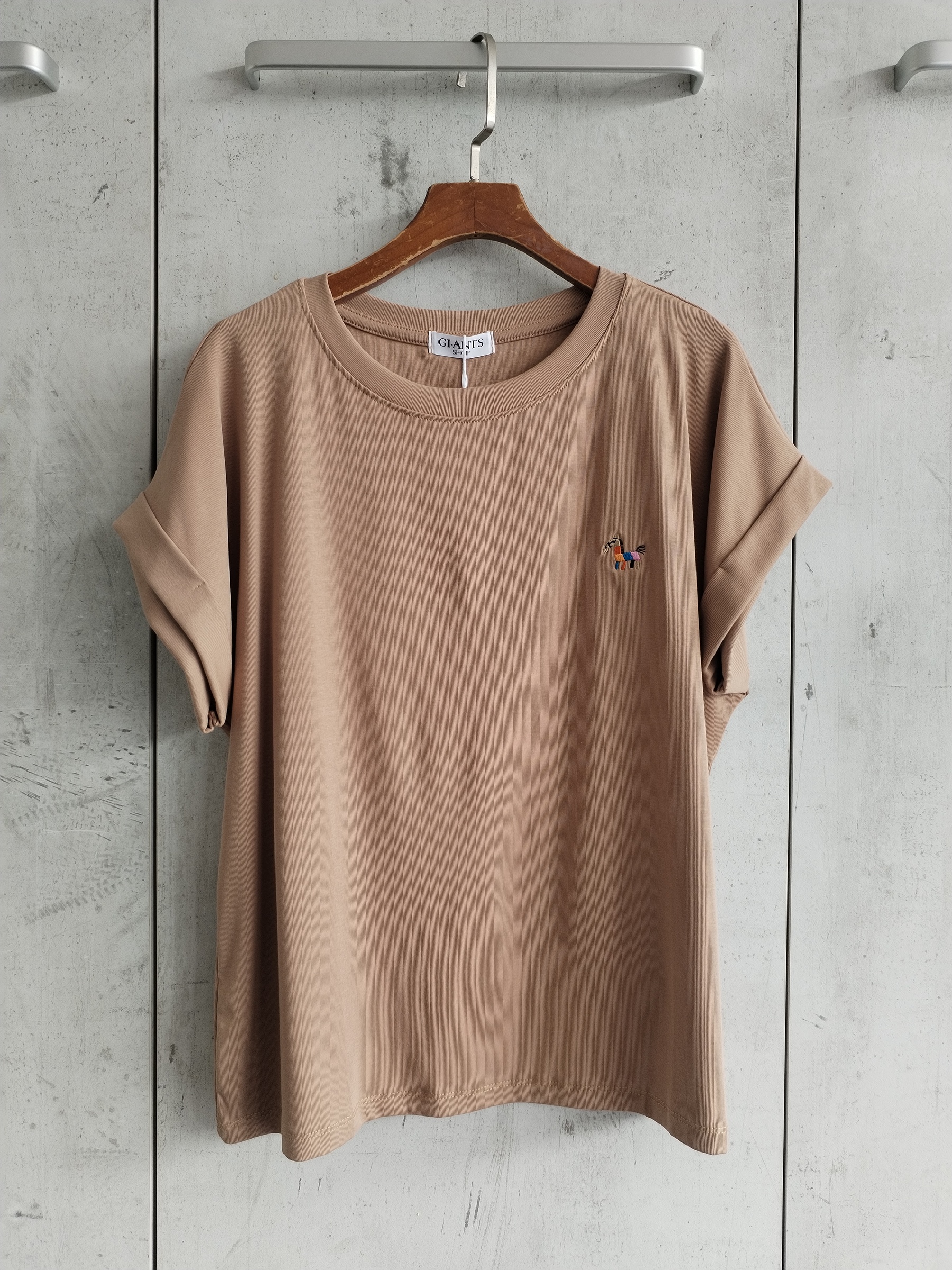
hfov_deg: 48.2
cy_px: 635
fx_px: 1063
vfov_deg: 61.7
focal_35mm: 29
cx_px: 476
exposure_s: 1/100
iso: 157
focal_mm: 4.75
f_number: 1.8
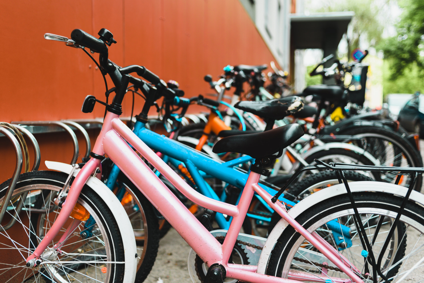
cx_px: 212
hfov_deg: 54.4
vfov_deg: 37.9
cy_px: 142
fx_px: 412
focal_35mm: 35
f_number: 3.2
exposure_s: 1/60
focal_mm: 35
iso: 200
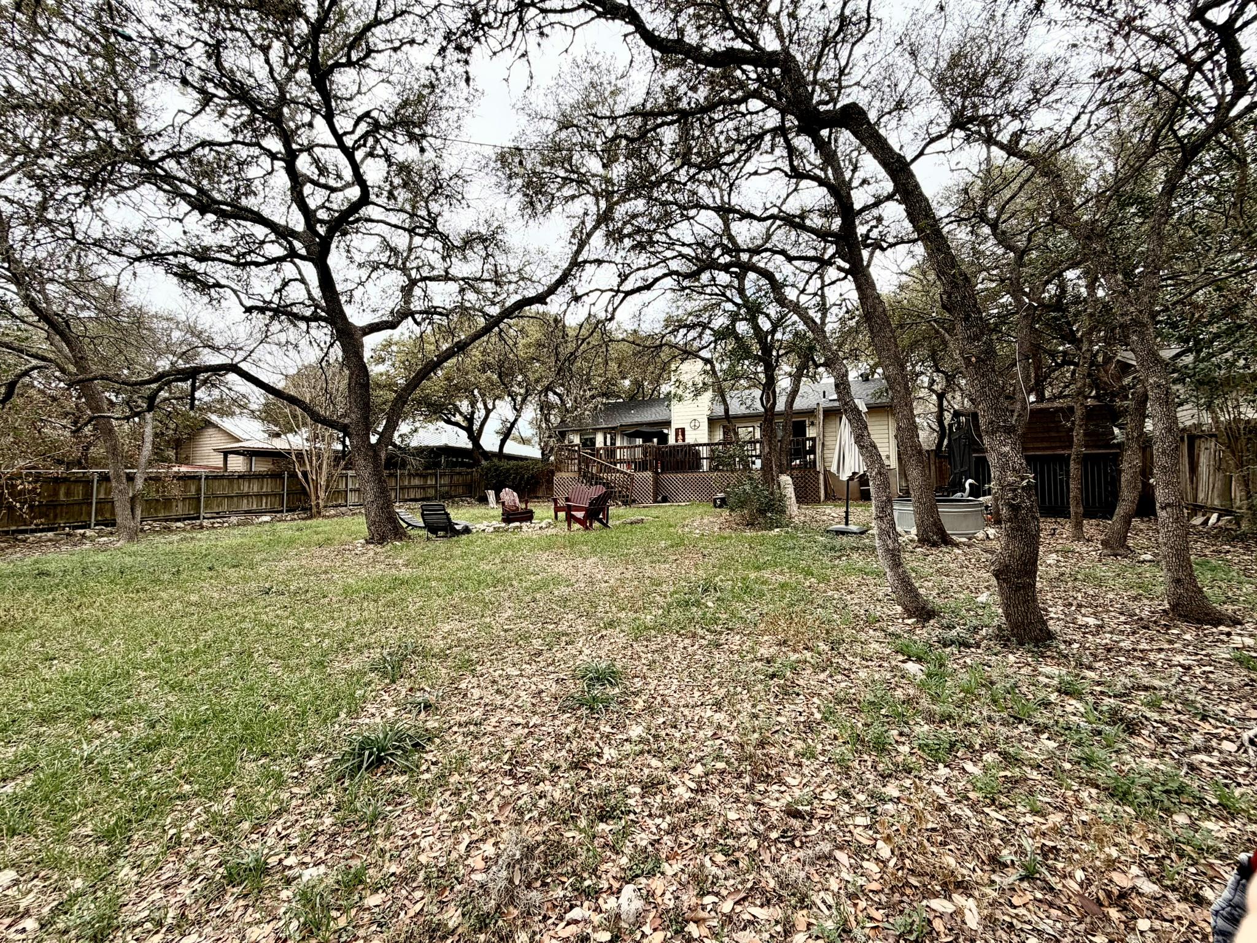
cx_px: 628
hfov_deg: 102.1
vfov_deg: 85.7
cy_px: 472
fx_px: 508
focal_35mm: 14
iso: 50
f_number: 2.2
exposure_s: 1/273
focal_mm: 2.22
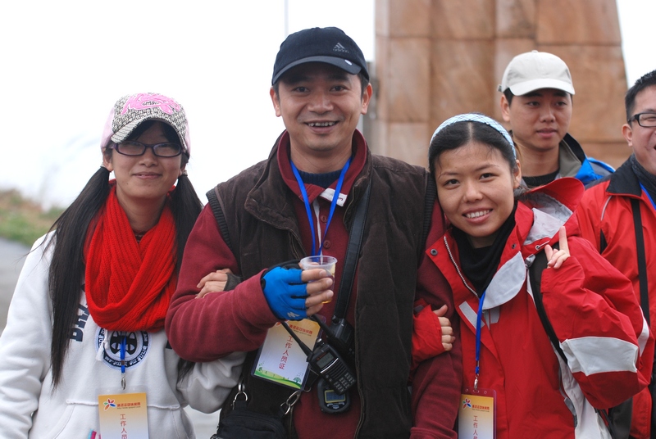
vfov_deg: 12.7
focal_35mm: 108
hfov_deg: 18.9
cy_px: 220
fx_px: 1971
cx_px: 328
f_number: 3.5
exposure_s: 1/250
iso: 250
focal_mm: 72
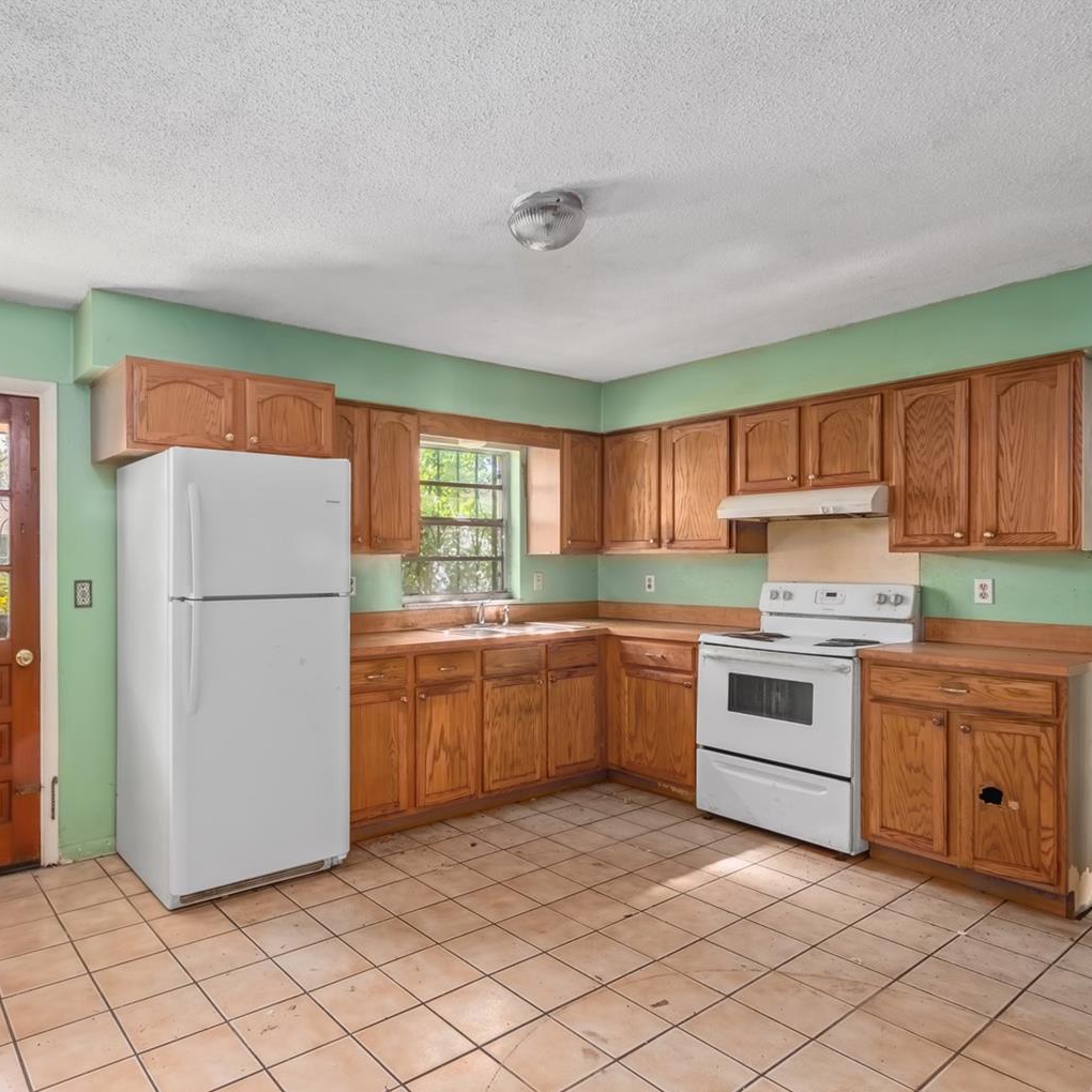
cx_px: 400
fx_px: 714
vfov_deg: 74.8
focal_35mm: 20
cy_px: 565
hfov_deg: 73.4
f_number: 9
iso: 250
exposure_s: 1.3
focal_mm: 10
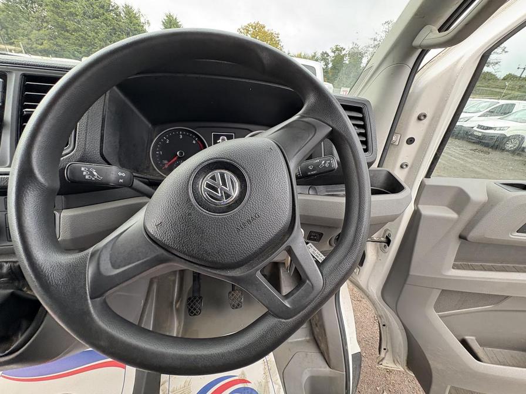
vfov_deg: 85.7
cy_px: 197
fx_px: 213
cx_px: 263
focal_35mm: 14
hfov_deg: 102.1
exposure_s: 1/87
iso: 200
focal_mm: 2.22
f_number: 2.2
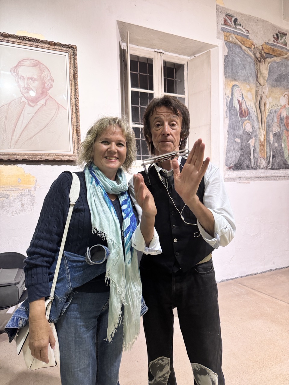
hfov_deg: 56.8
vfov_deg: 71.6
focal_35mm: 24
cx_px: 144
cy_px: 192
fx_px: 267
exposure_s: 1/50
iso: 250
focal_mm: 6.76
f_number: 1.78
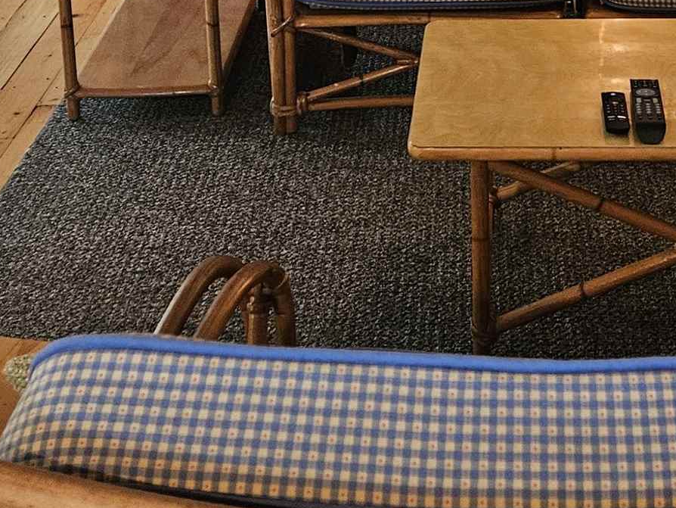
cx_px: 496
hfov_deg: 24.5
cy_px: -204
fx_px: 1543
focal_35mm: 79
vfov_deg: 17.2
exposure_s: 1/60
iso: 640
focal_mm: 5.4
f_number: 1.8
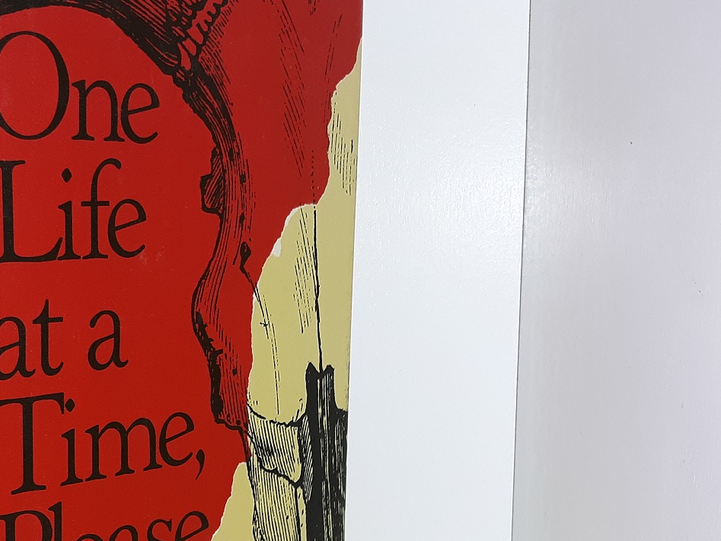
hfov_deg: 30.6
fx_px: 1271
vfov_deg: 23.8
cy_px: 400
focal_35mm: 61
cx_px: 111
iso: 50
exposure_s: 1/120
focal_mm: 3.7
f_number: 1.7
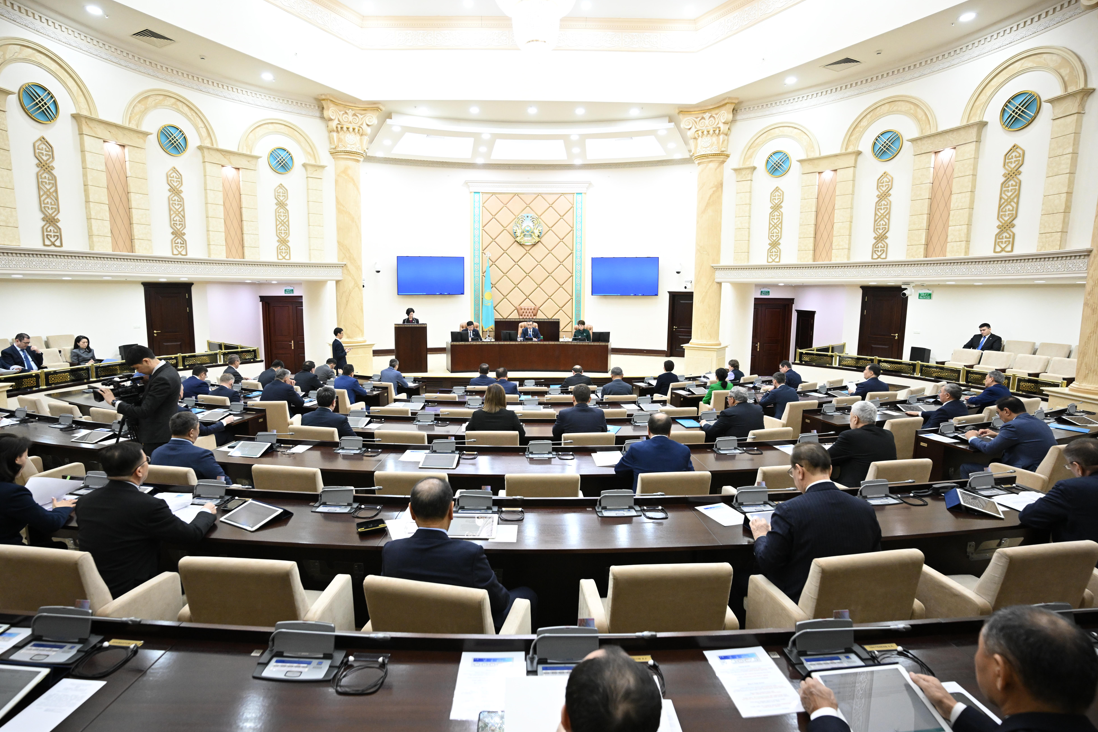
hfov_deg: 90.0
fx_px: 549
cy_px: 370
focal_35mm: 18
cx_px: 529
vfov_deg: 67.4
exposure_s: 1/160
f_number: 3.5
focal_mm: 17
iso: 3200
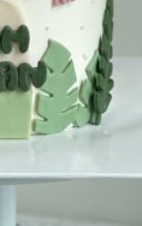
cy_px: -50
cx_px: 6
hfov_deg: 6.8
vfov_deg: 10.7
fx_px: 1185
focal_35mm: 192
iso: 40
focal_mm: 7.5
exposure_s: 1/100
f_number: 2.2
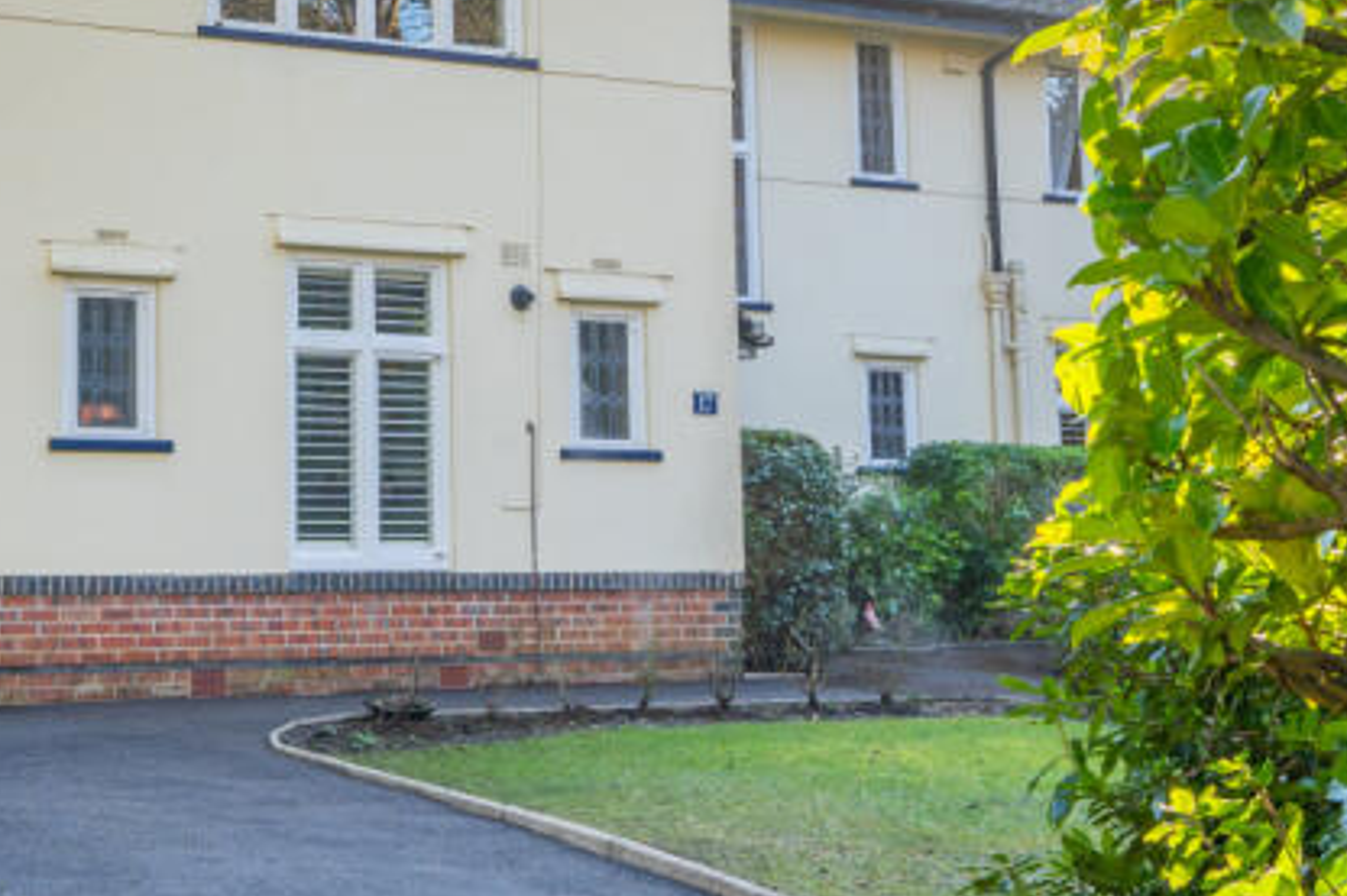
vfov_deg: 21.0
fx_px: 2394
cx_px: 130
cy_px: 173
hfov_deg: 30.1
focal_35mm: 64
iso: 400
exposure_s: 1/25
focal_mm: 26
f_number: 11
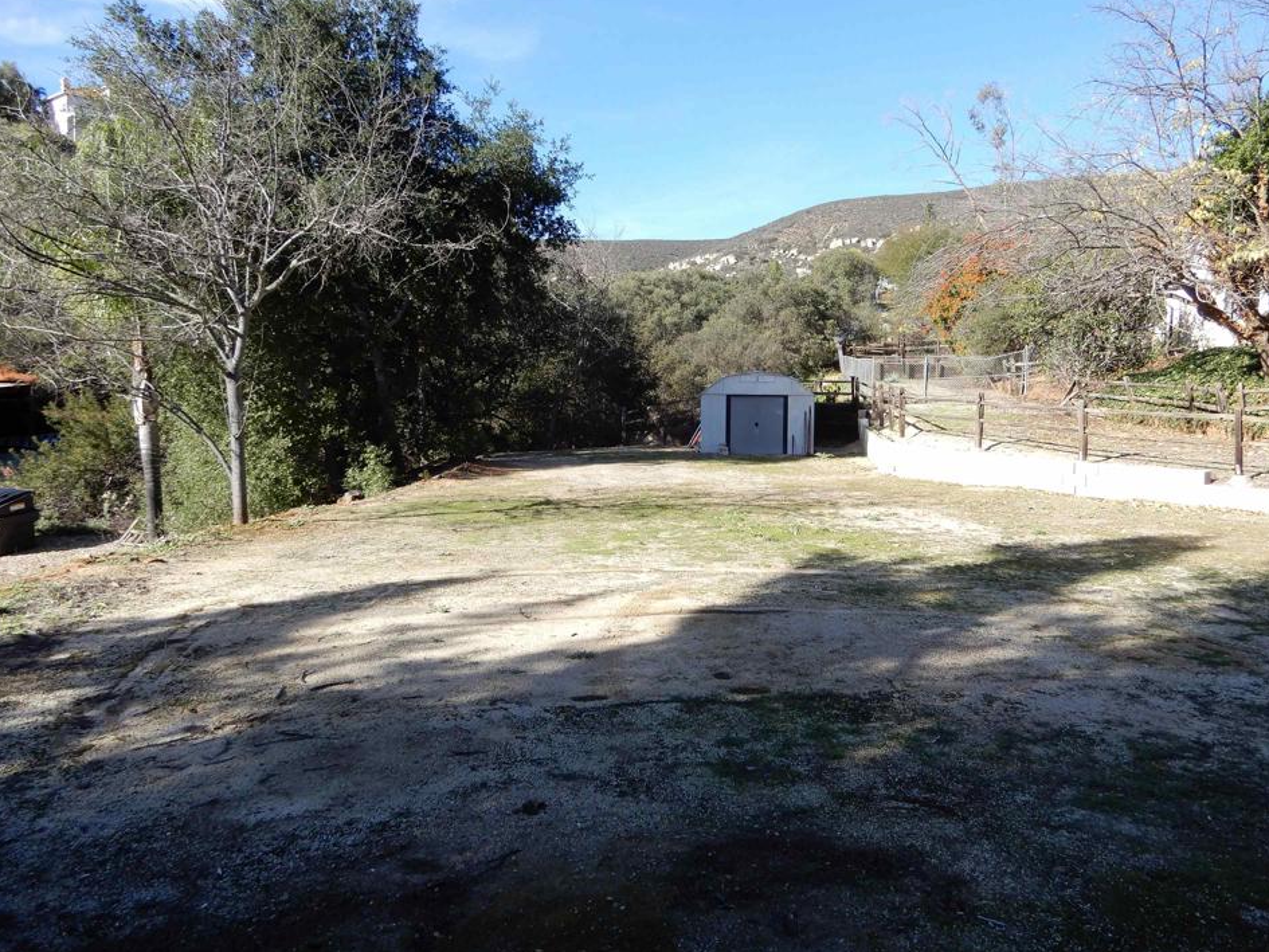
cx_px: 662
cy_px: 442
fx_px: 953
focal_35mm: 26
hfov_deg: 67.3
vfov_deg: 53.0
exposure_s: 1/400
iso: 80
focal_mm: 4.3
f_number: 3.4
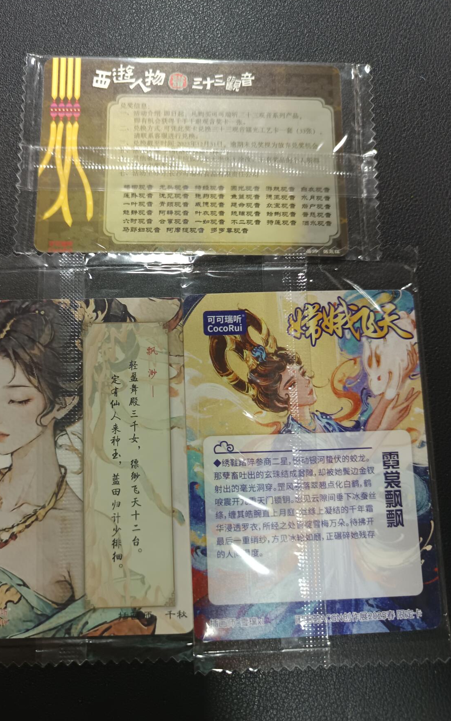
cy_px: 363
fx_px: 511
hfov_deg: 47.4
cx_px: 187
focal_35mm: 26
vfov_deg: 70.4
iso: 946
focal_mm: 5.31
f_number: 1.7
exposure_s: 1/50
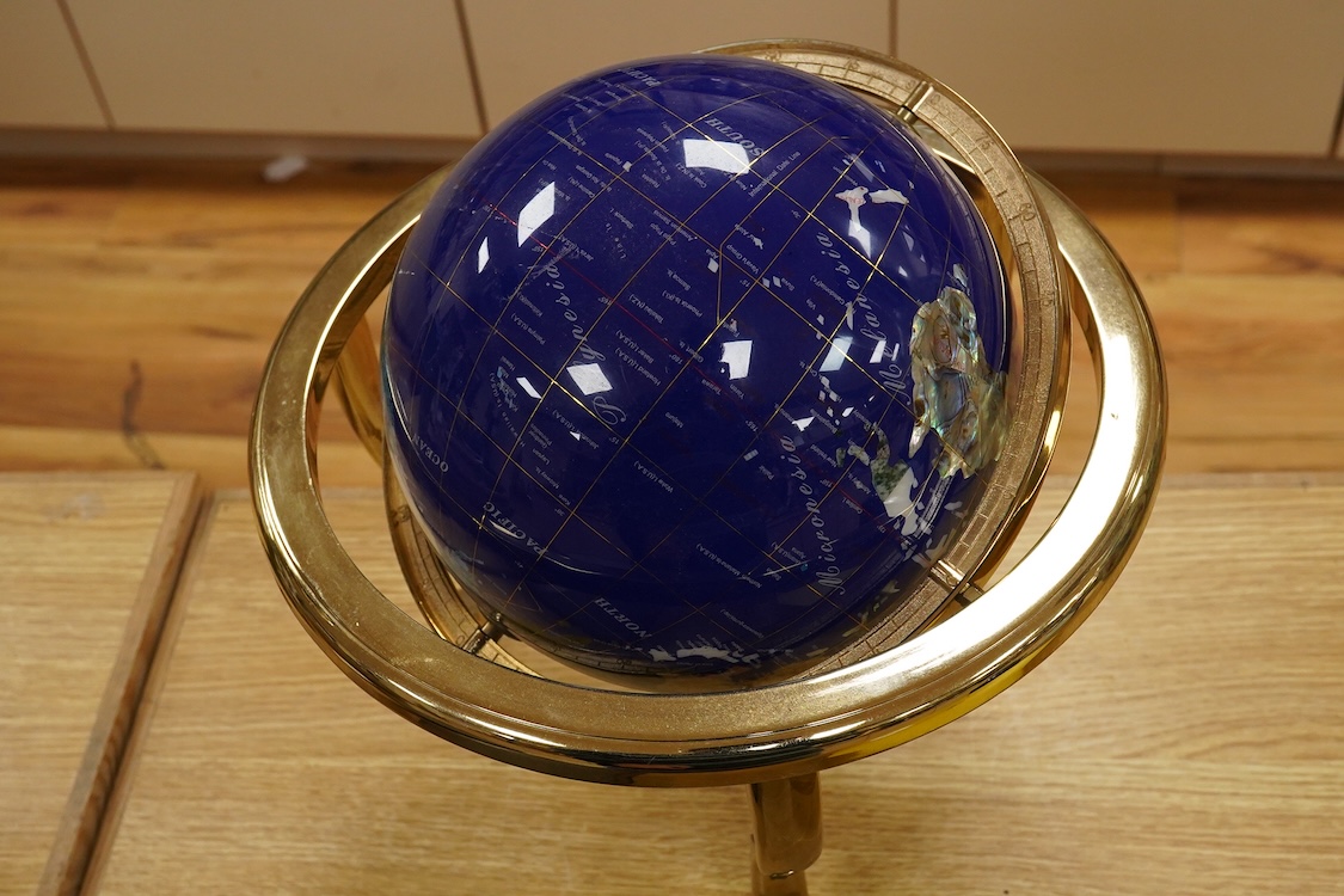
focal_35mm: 45
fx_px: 1680
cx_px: 672
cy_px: 448
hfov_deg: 43.6
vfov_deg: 29.9
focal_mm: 30
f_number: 11
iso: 2500
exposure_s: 1/160
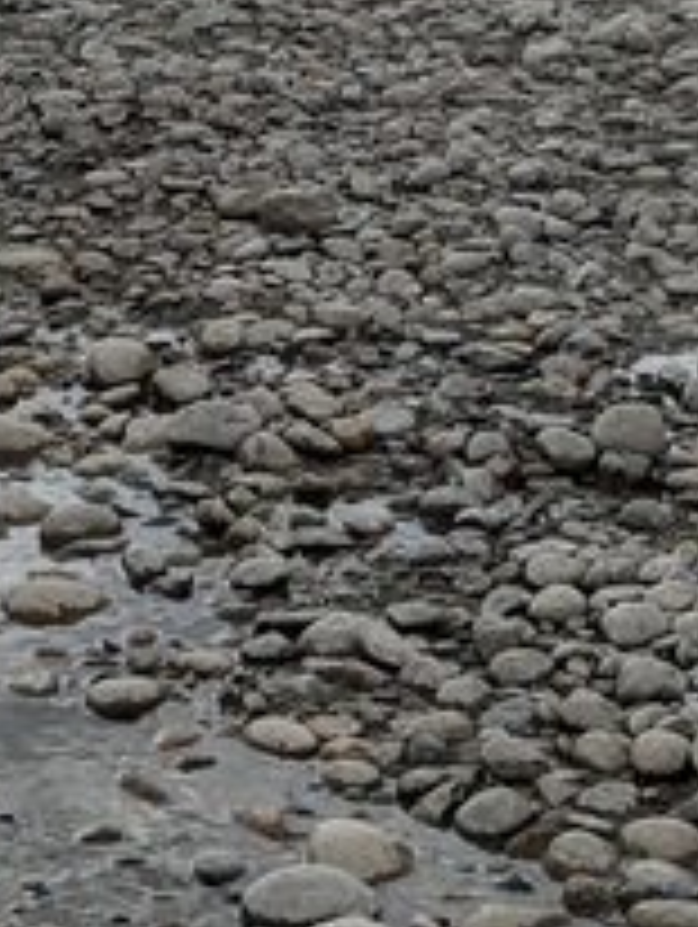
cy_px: -126
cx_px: 158
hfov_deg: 11.1
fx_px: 3595
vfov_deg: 14.3
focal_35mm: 134
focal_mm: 4.44
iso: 52
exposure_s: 1/7812
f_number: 1.8
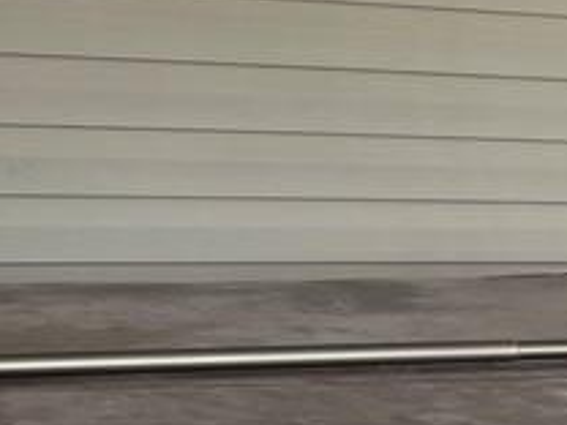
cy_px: 485
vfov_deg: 11.4
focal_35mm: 128
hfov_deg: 14.0
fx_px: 2097
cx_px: 957
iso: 40
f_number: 1.5
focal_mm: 5.7
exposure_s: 1/180
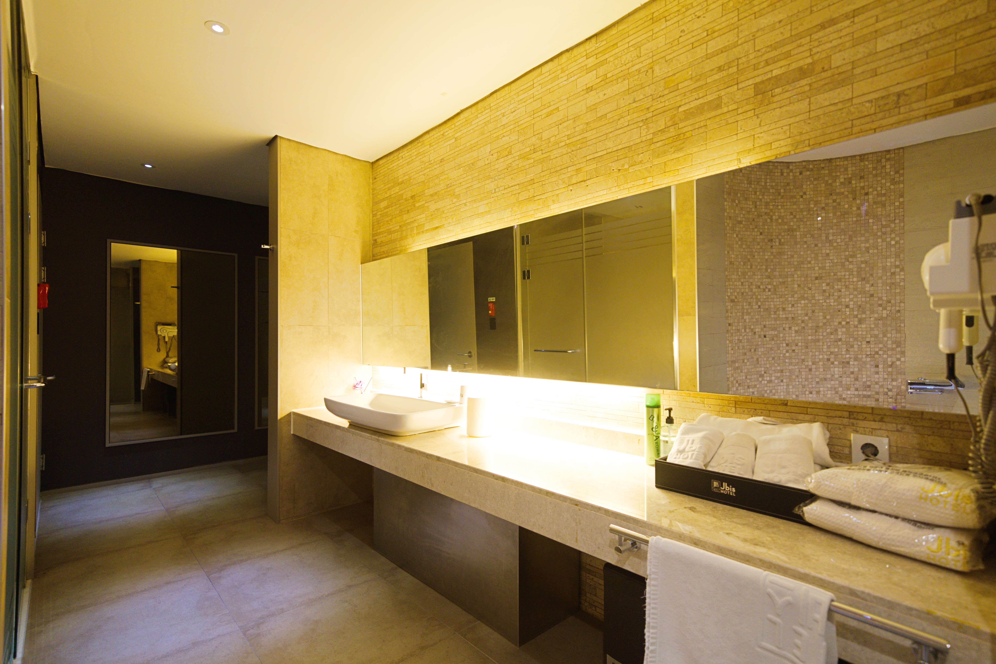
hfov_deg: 93.3
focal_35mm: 17
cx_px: 498
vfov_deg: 70.4
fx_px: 470
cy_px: 332
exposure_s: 1/15
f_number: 4
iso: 800
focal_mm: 17
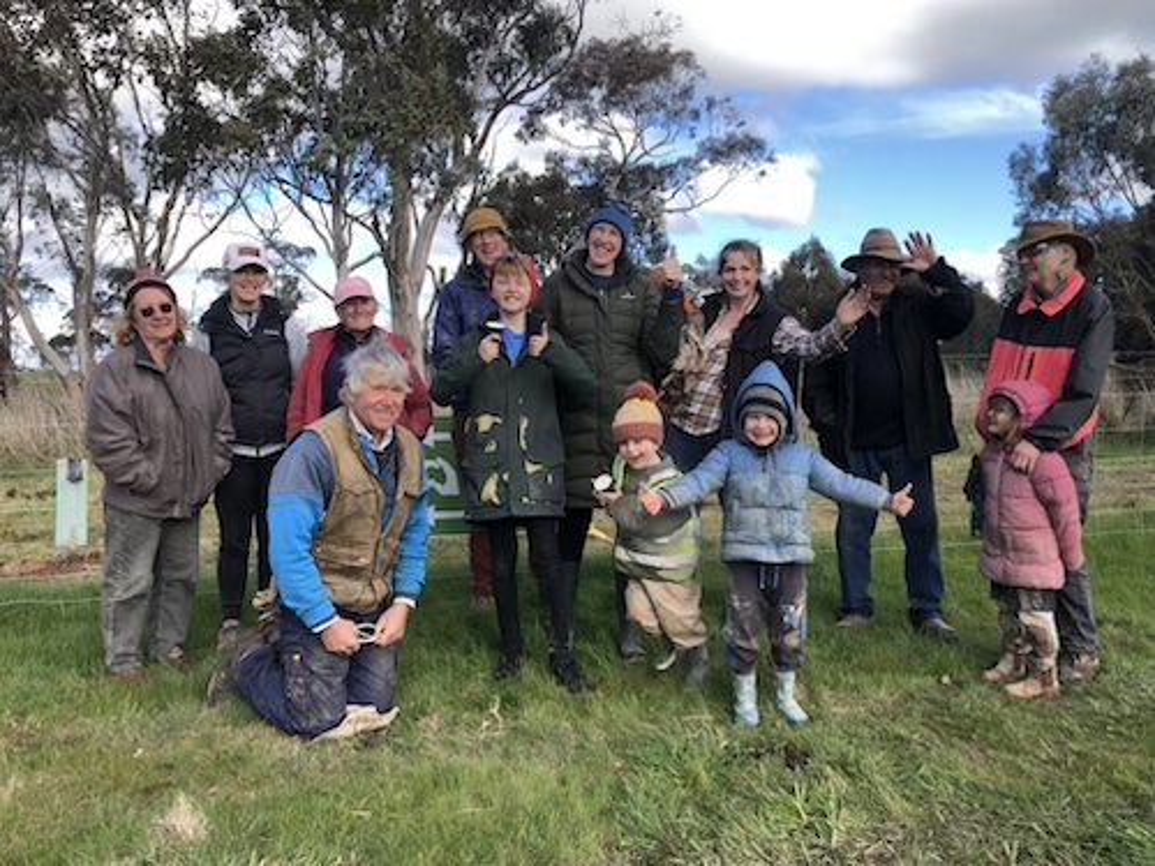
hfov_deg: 63.4
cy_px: 433
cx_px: 578
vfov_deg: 49.7
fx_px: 934
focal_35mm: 28
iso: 20
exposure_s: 1/666
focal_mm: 3.99
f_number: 1.8
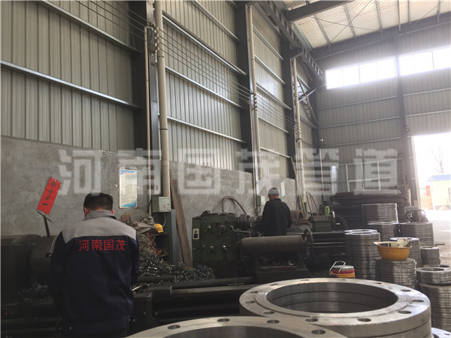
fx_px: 378
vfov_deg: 48.2
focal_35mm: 29
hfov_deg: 61.7
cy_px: 169
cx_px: 226
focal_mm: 4.15
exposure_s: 1/50
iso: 40
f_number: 2.2
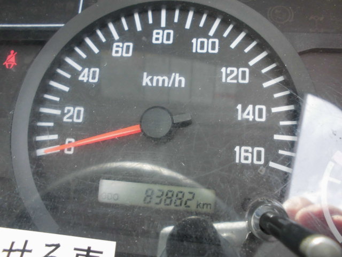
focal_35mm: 26
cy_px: 128
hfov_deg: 67.3
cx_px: 171
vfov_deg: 53.1
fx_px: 257
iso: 200
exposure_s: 1/60
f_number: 3.5
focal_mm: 4.6
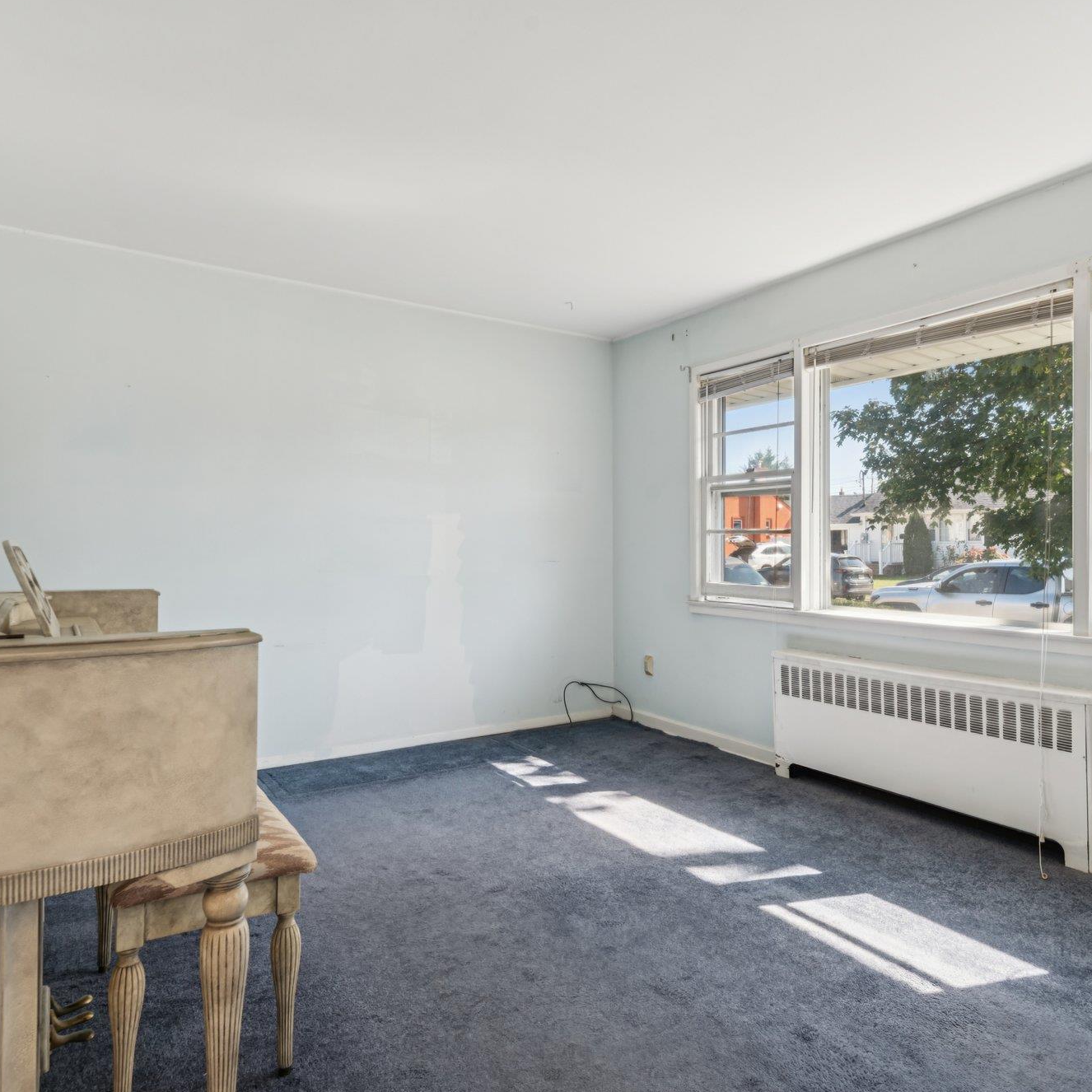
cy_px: 550
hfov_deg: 72.0
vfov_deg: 72.1
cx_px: 597
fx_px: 749
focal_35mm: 21
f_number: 8
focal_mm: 16
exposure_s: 1/30
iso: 200
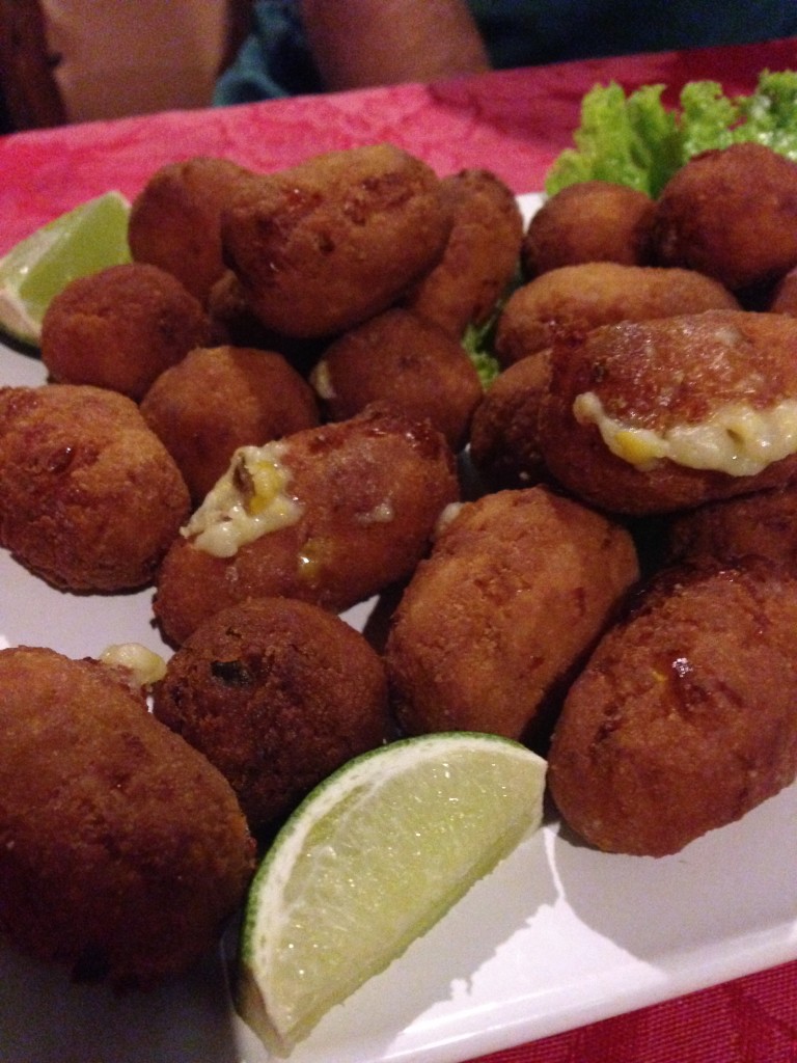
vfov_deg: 55.4
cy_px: 532
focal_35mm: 33
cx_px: 398
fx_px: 1013
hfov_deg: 42.9
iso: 800
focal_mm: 4.12
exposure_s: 1/15
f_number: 2.4
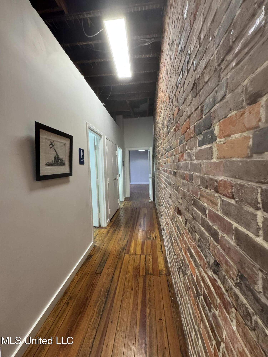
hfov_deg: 85.7
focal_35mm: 14
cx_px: 134
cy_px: 178
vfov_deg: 102.1
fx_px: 145
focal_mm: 2.22
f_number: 2.2
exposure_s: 1/60
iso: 250
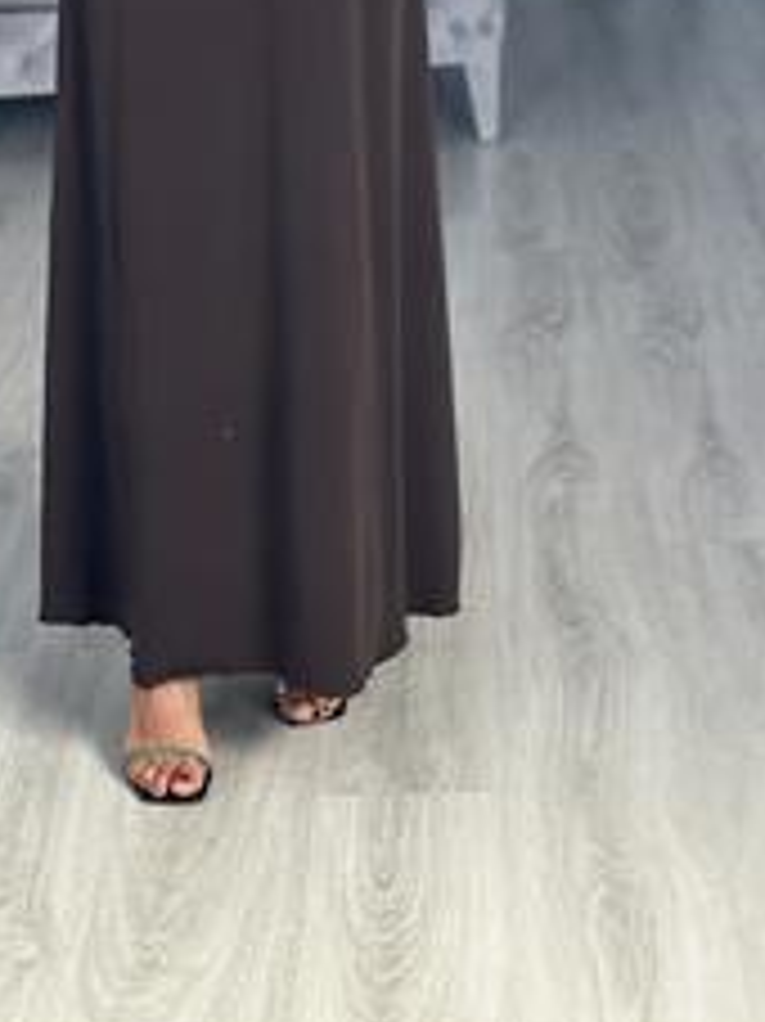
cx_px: 194
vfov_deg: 17.8
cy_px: -77
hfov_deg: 13.8
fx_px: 3156
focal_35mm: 107
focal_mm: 6.86
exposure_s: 1/60
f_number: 1.78
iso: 160
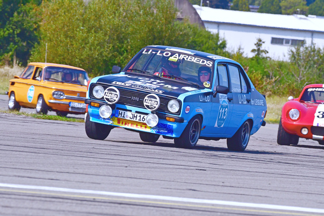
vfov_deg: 3.0
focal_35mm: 465
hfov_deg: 4.4
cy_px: 108
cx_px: 162
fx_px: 4185
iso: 800
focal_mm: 310
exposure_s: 1/640
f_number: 11
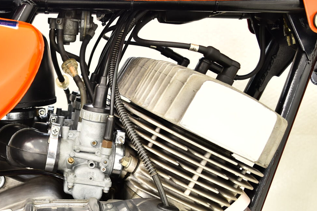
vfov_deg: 21.6
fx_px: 546
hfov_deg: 31.2
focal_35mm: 62
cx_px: 47
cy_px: 172
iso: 160
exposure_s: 1/13
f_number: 3.8
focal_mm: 21
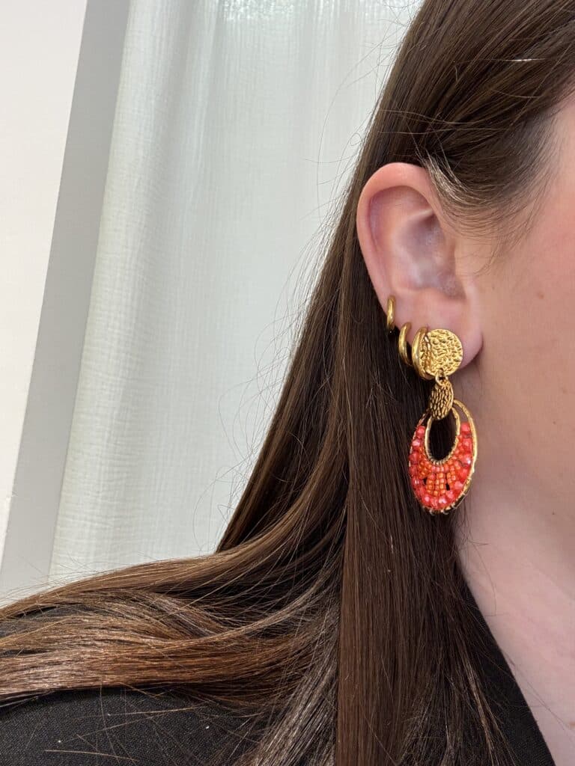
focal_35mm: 30
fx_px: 664
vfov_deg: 60.0
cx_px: 288
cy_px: 383
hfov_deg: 46.8
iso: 64
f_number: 1.9
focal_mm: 2.69
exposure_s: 1/100
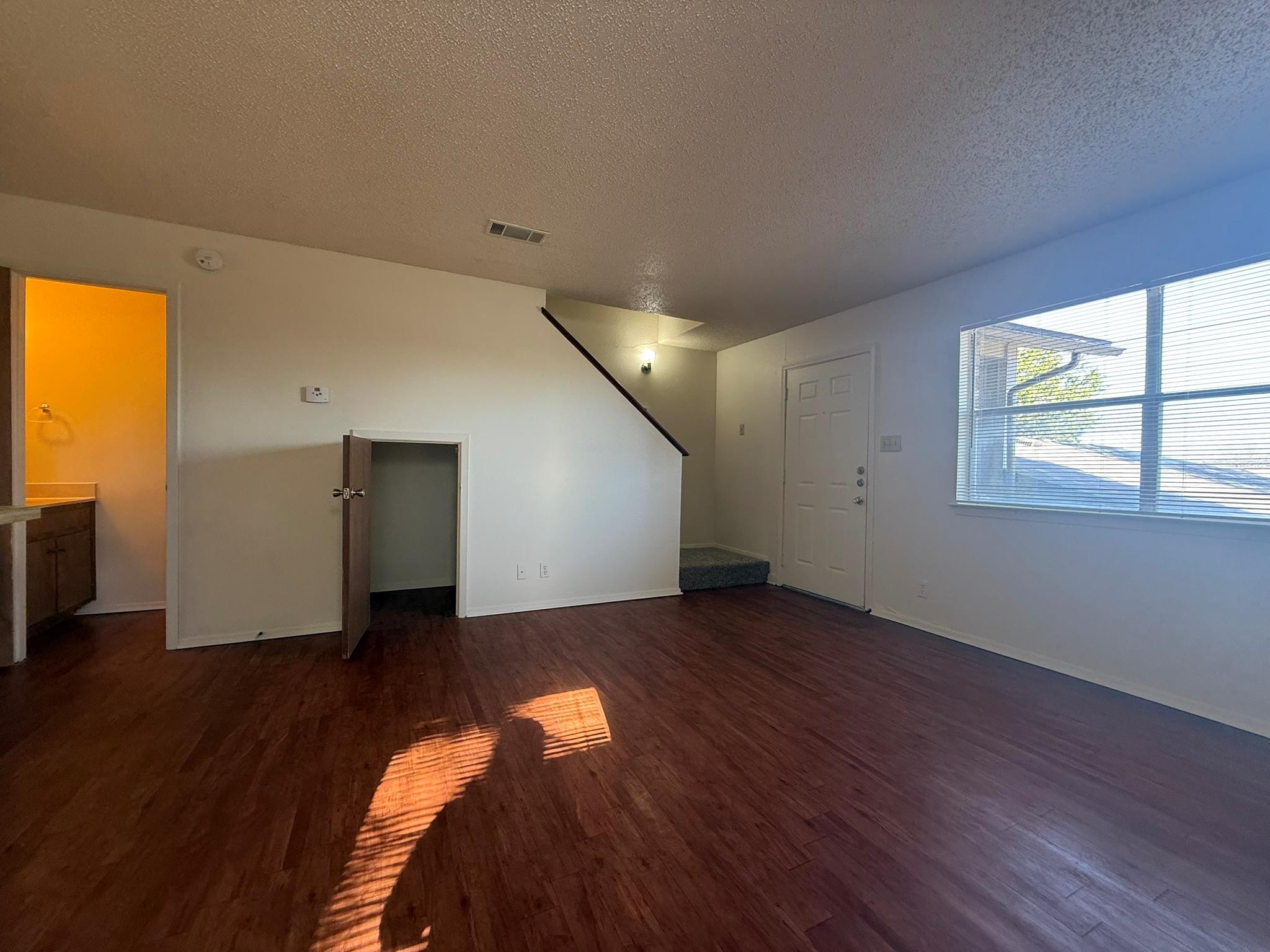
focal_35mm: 14
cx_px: 635
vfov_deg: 85.7
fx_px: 514
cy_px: 476
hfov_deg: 102.1
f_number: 2.2
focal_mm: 2.22
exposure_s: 1/60
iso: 200
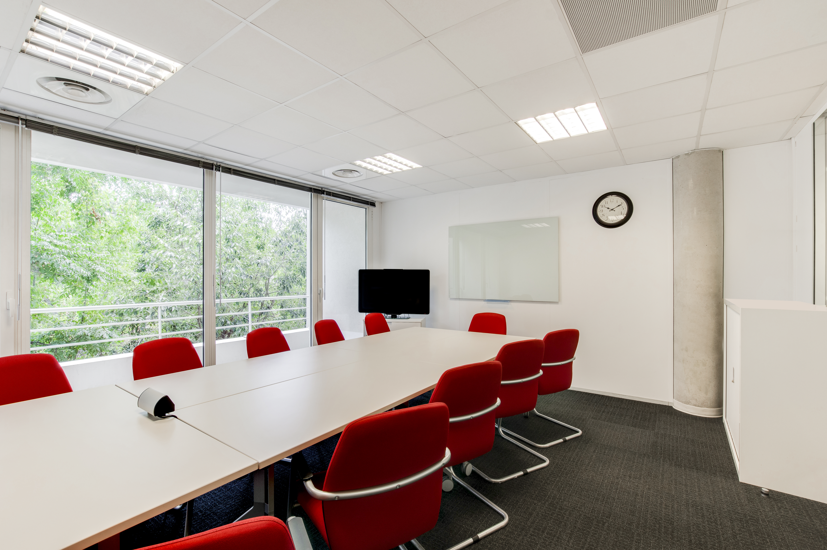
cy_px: 275
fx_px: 344
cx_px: 414
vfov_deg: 77.2
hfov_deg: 100.4
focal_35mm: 15
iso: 200
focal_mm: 10
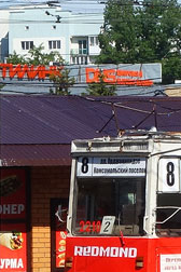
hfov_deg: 5.0
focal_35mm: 271
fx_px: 2044
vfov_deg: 7.6
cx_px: 309
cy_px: 24
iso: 125
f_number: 8
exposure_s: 1/500
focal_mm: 21.29
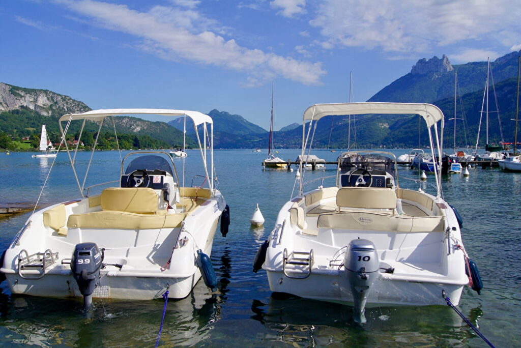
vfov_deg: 40.0
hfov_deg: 57.2
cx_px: 260
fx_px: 478
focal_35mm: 33
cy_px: 174
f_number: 10
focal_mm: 22
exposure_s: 1/640
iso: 200
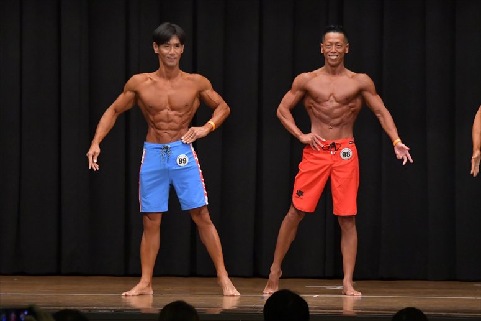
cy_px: 160
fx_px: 2898
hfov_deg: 9.5
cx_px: 240
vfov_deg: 6.3
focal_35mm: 217
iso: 6400
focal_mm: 145
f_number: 5.6
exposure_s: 1/400
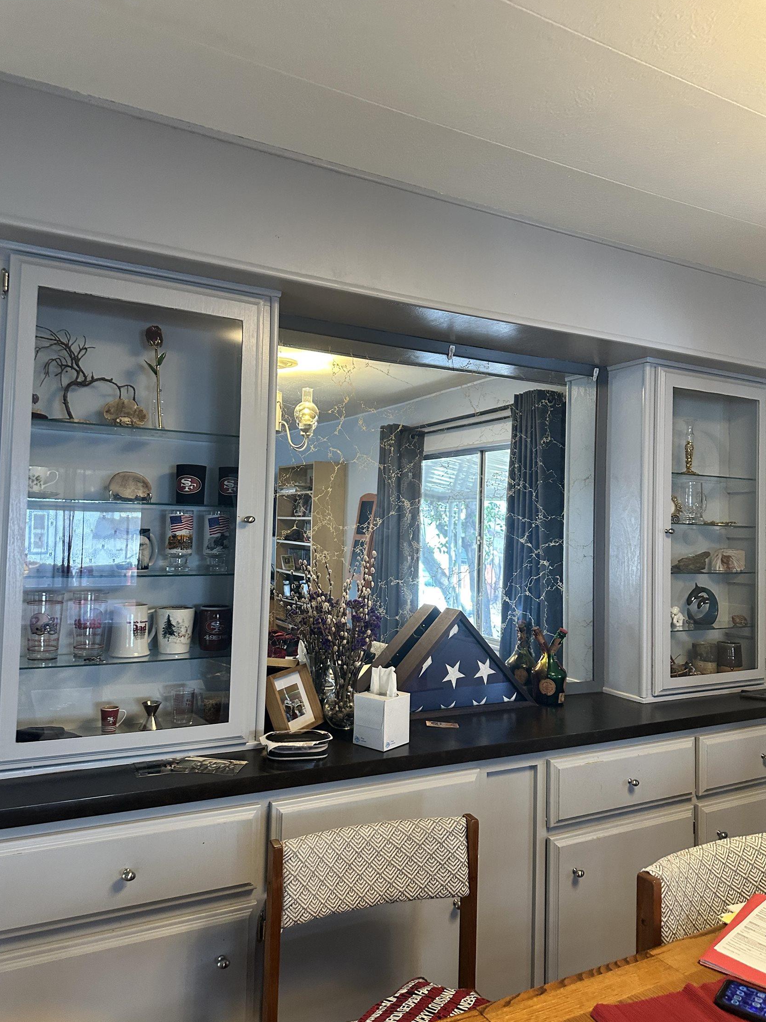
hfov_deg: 54.9
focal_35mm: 25
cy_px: 504
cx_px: 375
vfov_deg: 69.4
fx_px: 738
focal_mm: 6.86
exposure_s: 1/60
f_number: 1.78
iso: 400
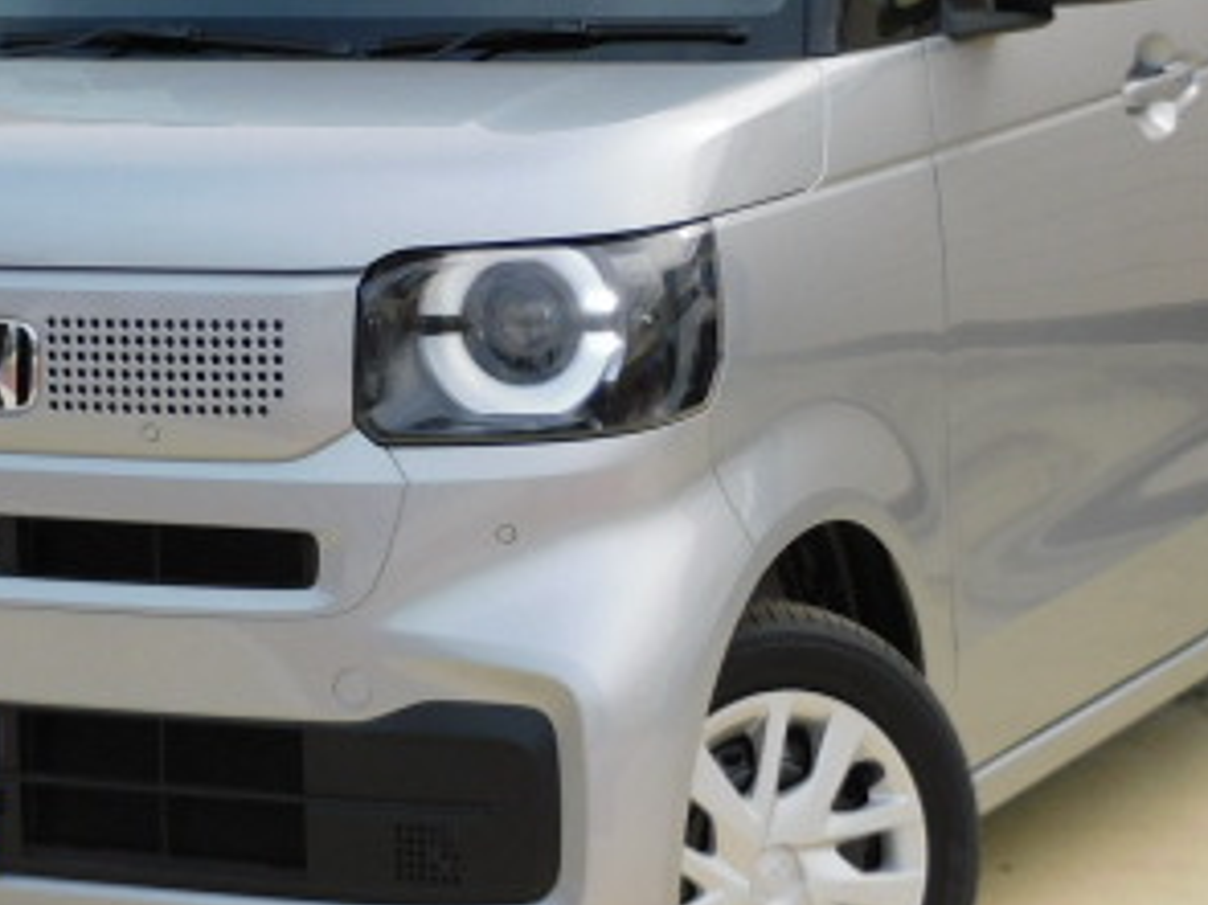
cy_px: 258
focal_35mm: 141
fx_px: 4918
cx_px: 471
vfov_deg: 10.5
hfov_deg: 14.0
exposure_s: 1/400
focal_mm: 11.6
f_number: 4.2
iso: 125
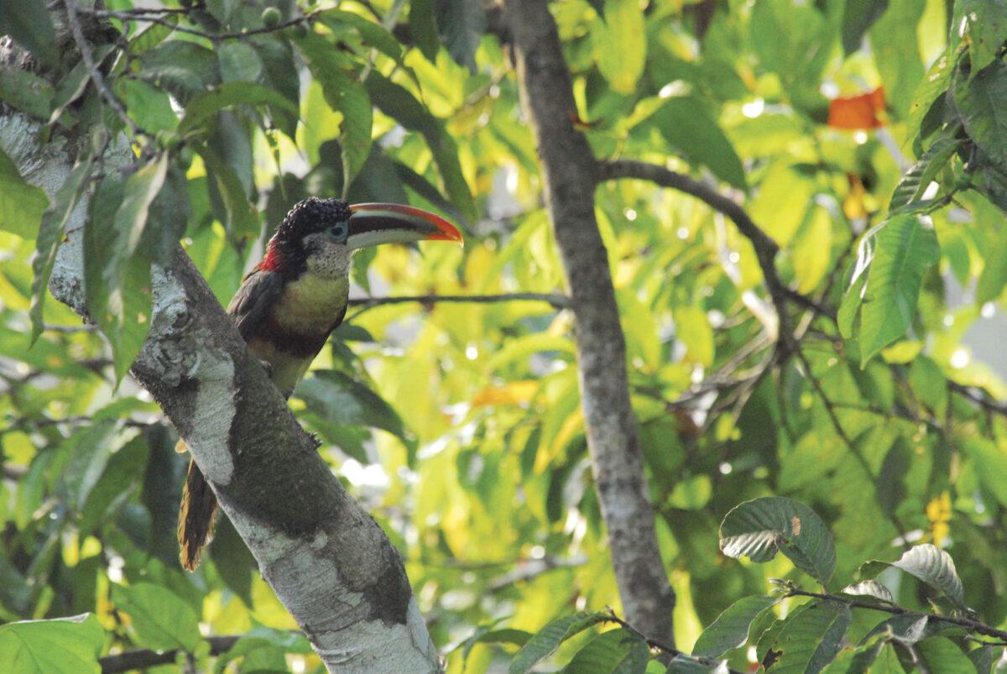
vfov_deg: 2.3
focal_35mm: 600
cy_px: 337
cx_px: 504
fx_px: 16801
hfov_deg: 3.4
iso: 1600
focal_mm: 400
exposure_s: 1/50
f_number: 9
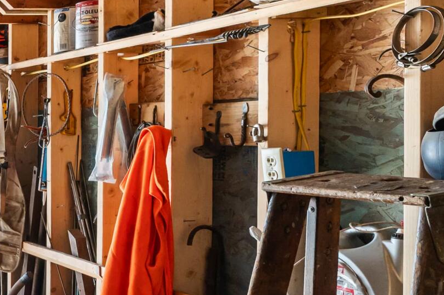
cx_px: -315
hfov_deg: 23.7
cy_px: 131
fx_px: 641
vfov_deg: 25.9
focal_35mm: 52
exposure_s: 1/125
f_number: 8
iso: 800
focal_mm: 14
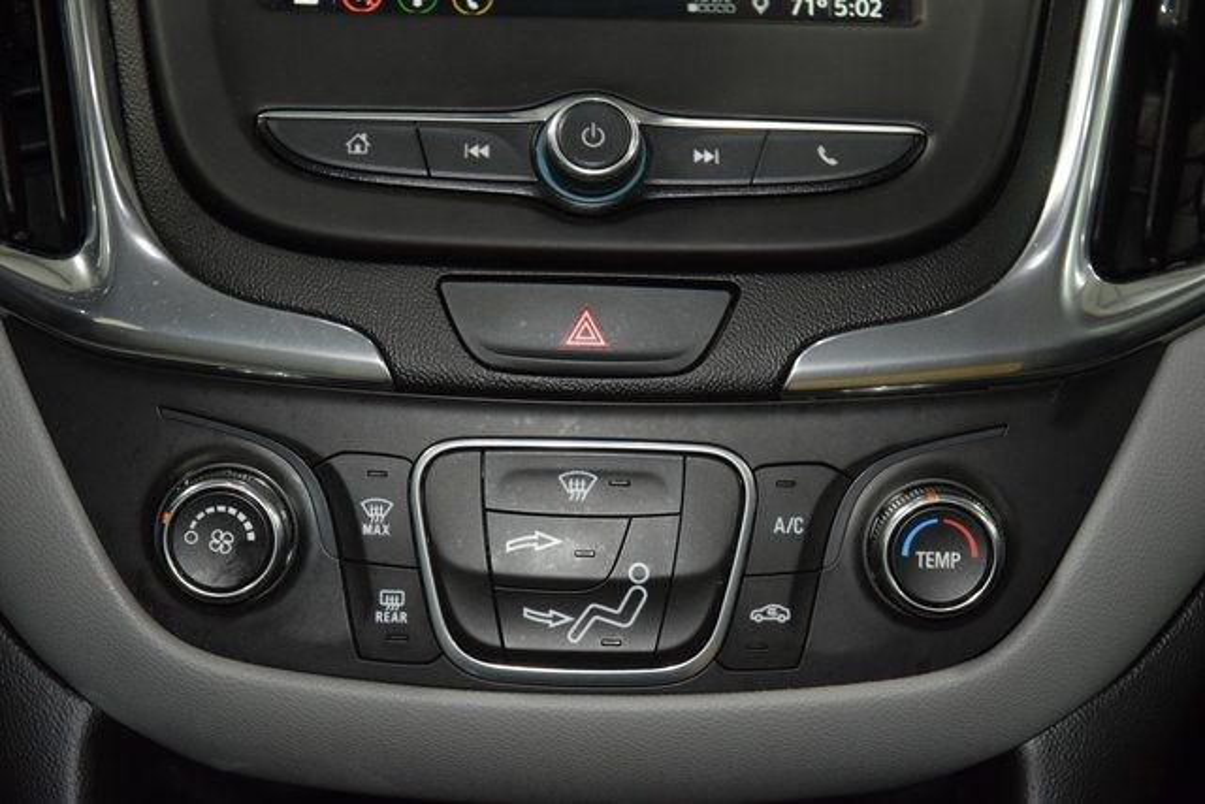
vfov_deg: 13.0
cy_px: 402
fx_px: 3515
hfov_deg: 19.5
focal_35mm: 105
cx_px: 602
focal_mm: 70
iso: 1600
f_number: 4.5
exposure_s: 1/50
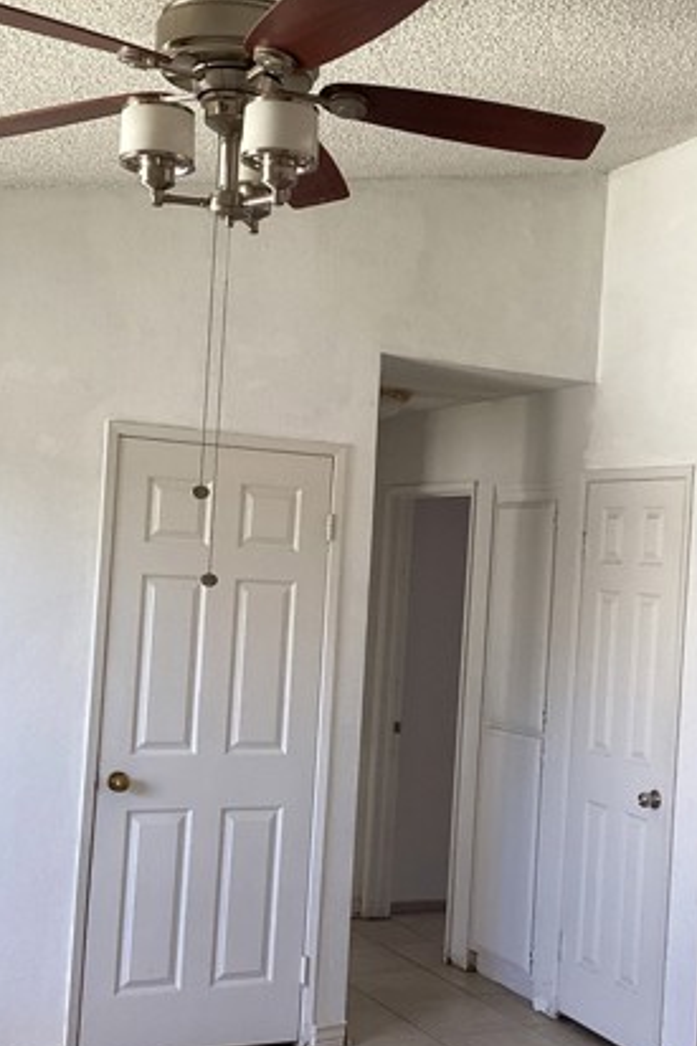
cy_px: 555
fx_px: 1453
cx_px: 421
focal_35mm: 50
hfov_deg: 26.9
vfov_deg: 39.6
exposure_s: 1/60
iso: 100
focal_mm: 3.3
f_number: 2.4
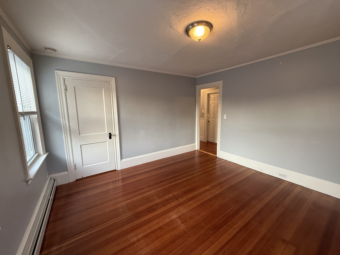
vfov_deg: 85.7
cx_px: 170
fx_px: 138
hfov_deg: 102.1
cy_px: 128
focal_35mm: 14
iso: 250
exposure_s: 1/60
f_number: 2.2
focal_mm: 2.22
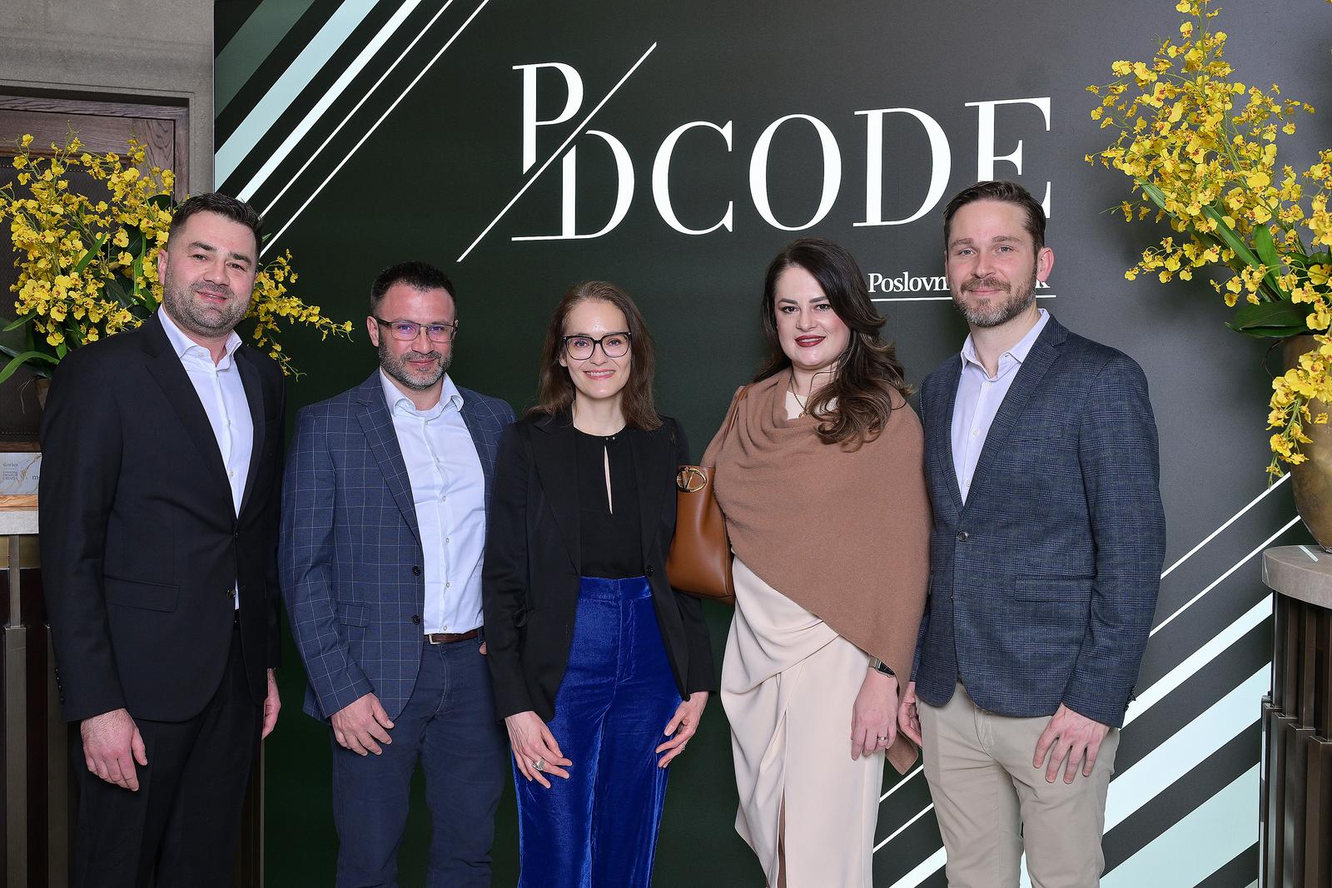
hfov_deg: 48.5
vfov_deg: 33.4
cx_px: 666
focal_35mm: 40
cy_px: 444
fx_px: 1480
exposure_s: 1/125
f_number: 5.6
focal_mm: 40
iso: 640
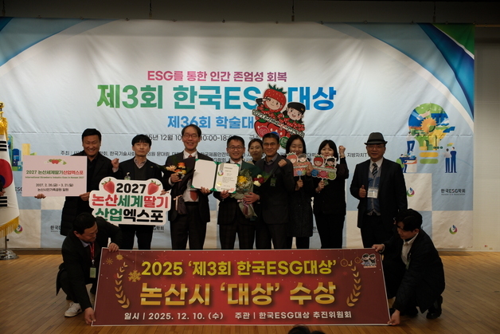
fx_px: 570
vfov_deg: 32.6
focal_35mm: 41
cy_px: 167
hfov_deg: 47.4
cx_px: 250
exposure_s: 1/45
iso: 400
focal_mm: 27
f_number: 5.6
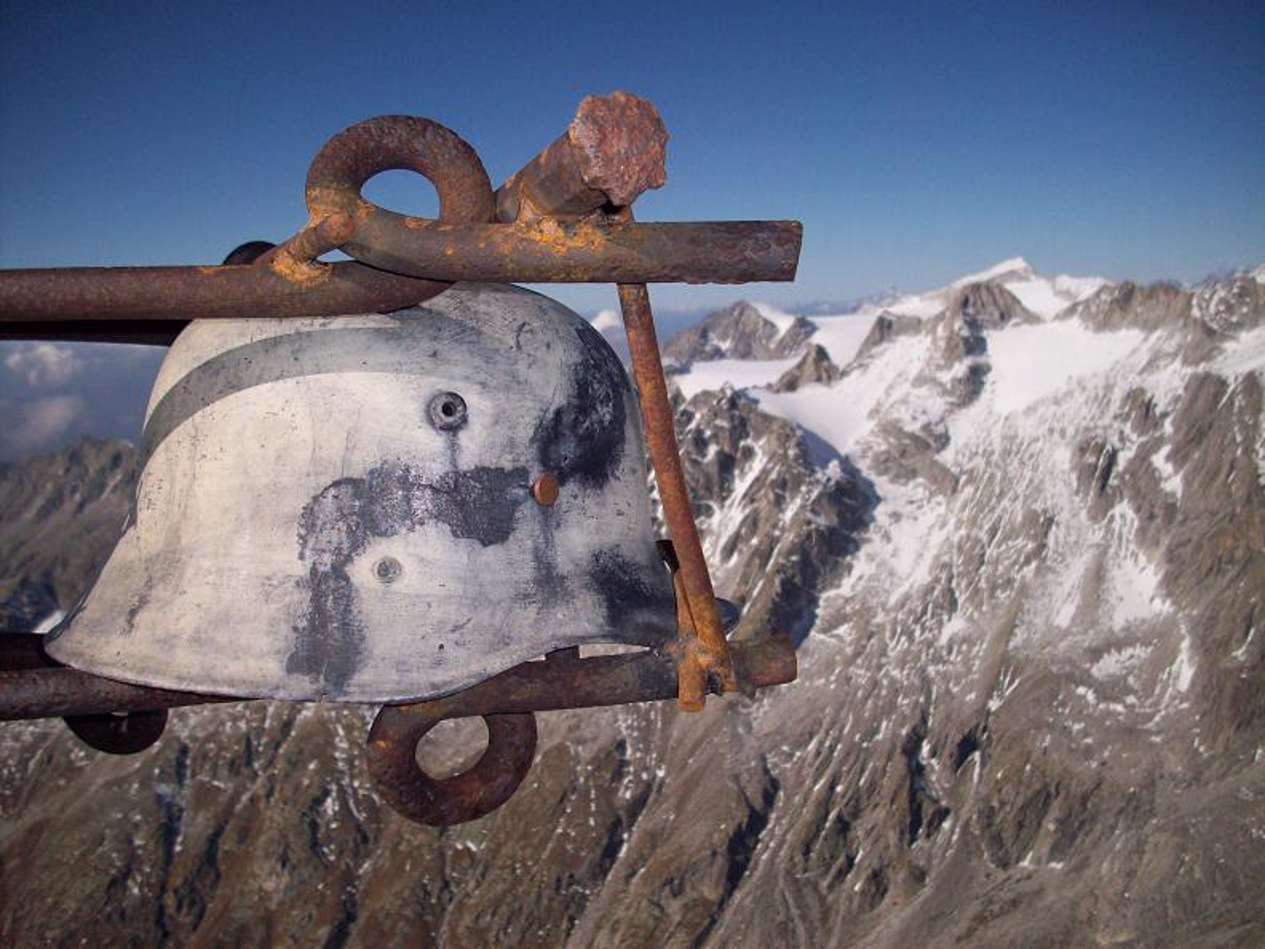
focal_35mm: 37
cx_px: 632
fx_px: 1352
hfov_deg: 50.1
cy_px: 474
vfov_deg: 38.7
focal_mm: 6.2
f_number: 5.6
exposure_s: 1/959
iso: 80
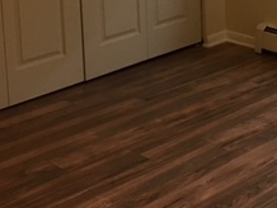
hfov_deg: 21.5
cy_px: -65
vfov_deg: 16.4
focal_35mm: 85
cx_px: 324
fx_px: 681
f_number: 2.2
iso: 80
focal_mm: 4.15
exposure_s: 1/30
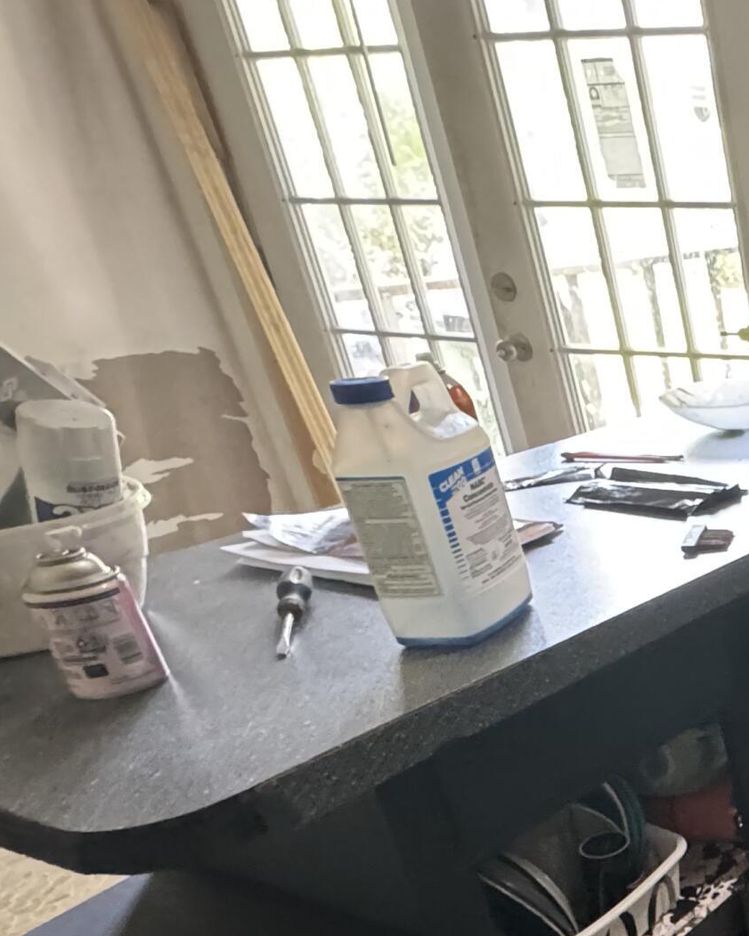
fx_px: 1081
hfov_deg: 26.9
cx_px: 1128
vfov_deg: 44.8
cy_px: 733
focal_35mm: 39
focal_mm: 2.22
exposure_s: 1/40
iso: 1000
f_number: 2.2
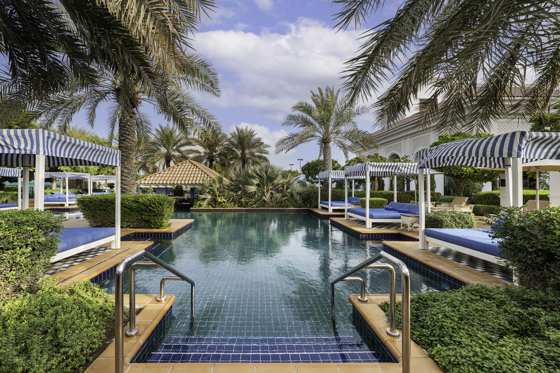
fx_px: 218
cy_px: 186
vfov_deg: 81.2
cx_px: 280
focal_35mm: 14
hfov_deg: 104.3
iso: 100
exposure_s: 1/100
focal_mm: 14
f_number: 8
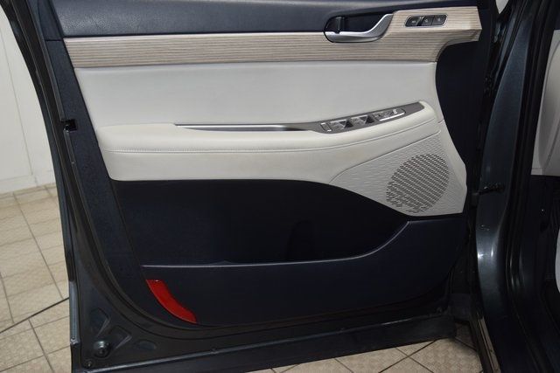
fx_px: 560
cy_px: 186
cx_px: 280
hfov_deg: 53.1
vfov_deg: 36.9
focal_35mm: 36
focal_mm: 24
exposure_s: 1/60
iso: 800
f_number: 4
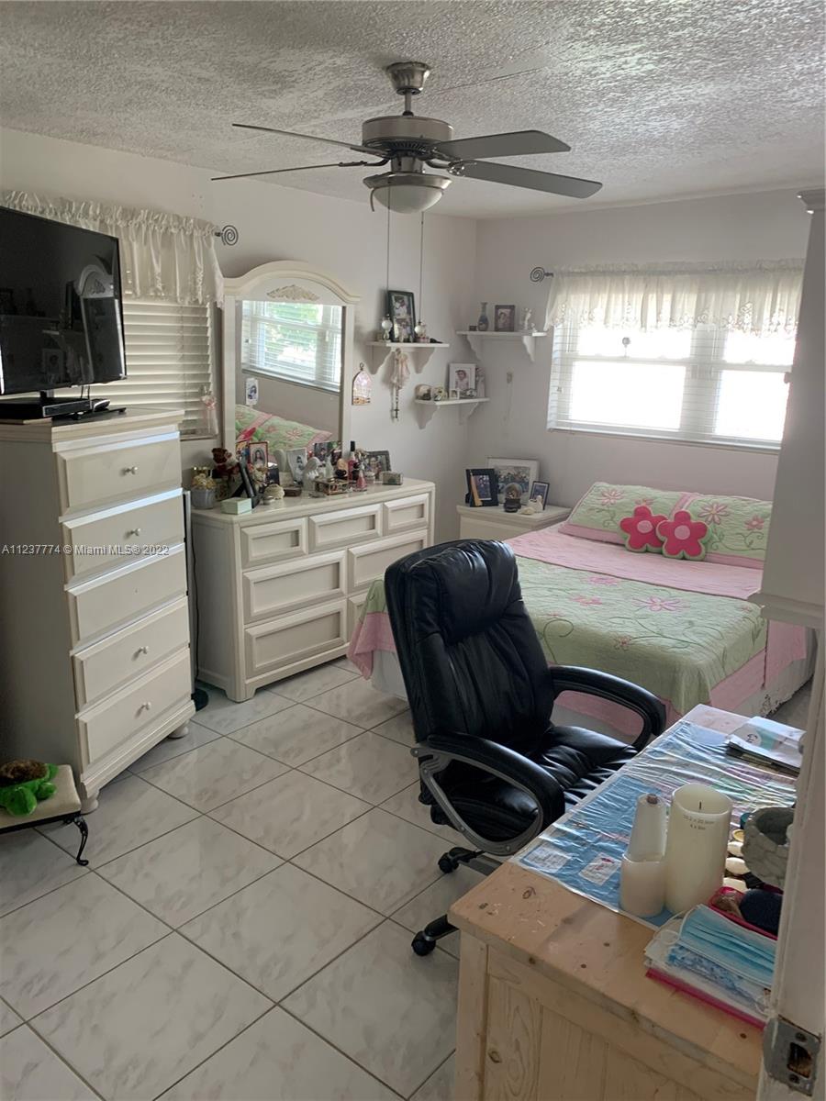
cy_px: 550
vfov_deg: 67.3
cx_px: 413
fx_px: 827
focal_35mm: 26
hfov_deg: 53.1
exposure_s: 1/60
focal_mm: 4.25
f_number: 1.8
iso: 100
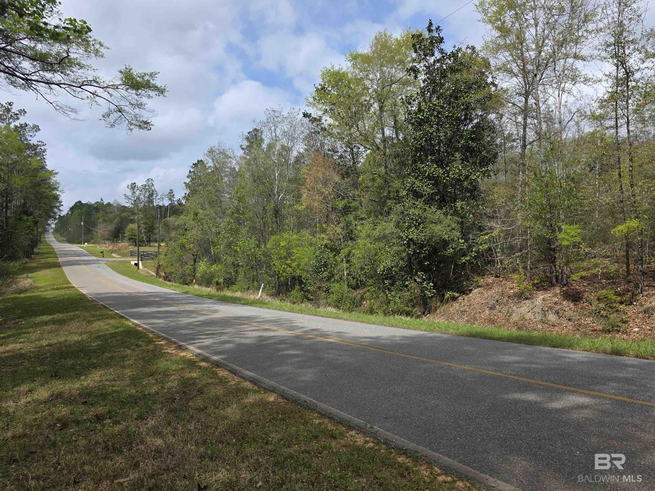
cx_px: 324
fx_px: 454
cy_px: 244
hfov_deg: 71.6
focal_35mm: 24
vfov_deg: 56.8
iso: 80
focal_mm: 6.3
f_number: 1.7
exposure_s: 1/7061
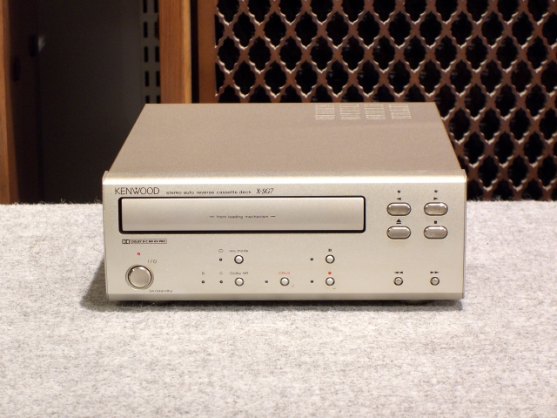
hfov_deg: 17.3
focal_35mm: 114
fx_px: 1834
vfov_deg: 13.0
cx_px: 278
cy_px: 209
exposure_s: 1/8
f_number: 5.1
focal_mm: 23.7
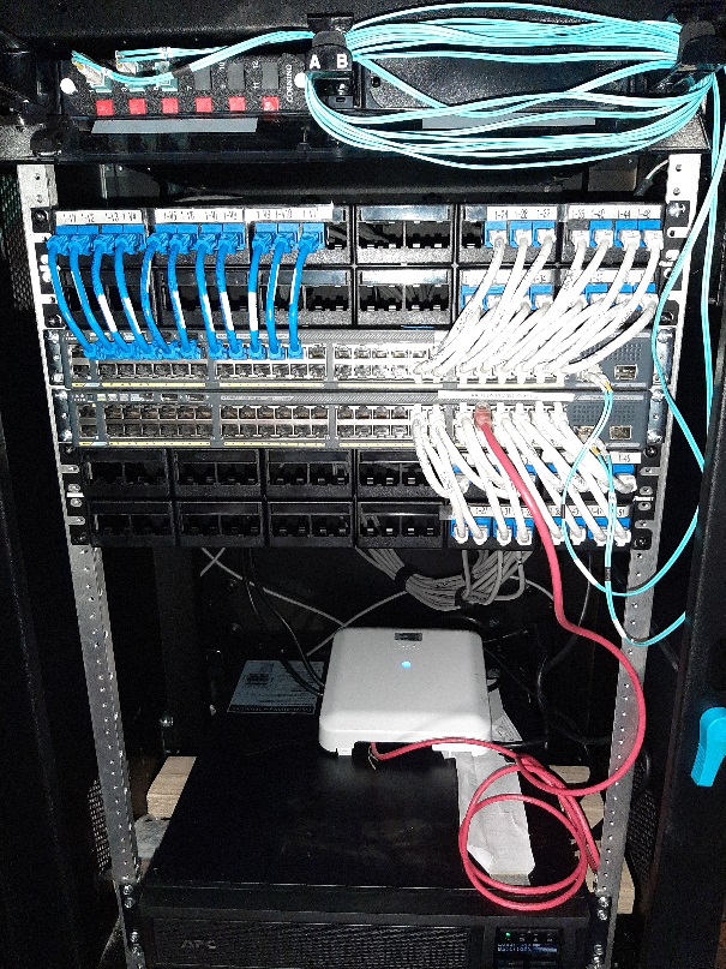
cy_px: 484
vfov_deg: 67.3
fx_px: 727
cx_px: 363
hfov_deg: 53.1
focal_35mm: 26
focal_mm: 3.93
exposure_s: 1/20
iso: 640
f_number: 1.7
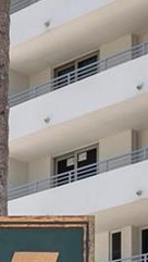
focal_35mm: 142
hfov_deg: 8.3
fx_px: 992
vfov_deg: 14.0
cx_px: -102
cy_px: 412
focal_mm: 20.5
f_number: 5.6
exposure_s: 1/320
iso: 100
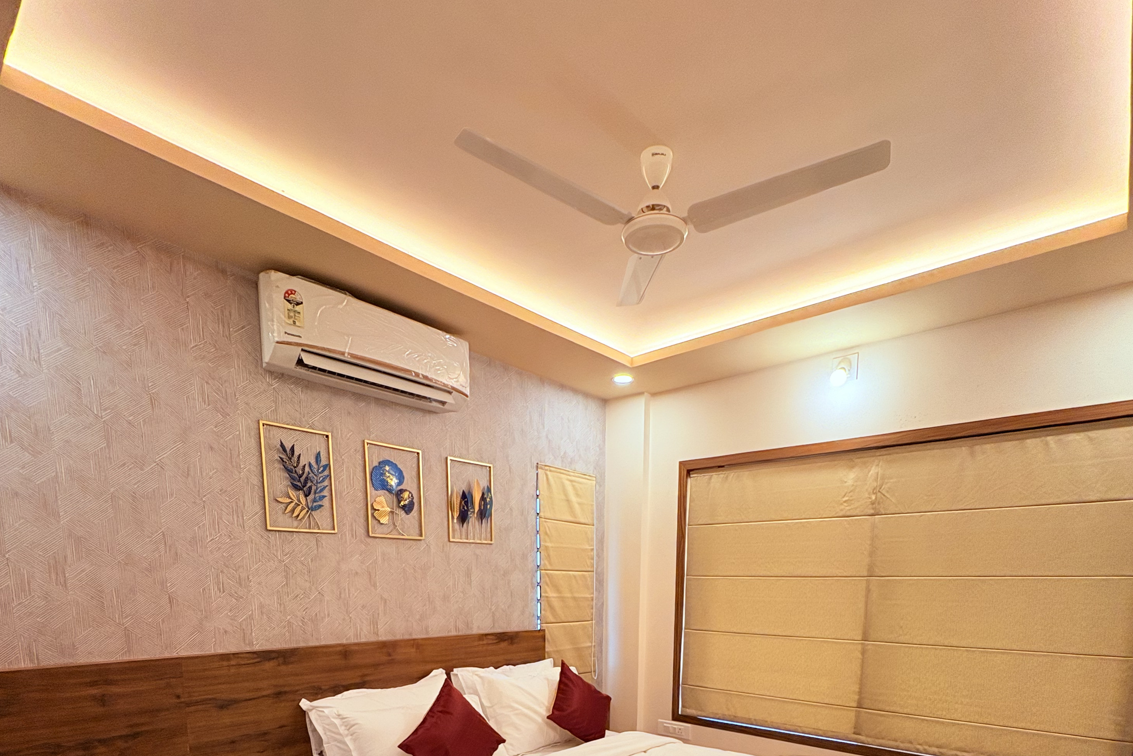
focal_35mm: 20
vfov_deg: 54.2
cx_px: 561
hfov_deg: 84.0
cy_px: 677
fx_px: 629
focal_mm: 2.22
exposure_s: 1/50
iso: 125
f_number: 2.2
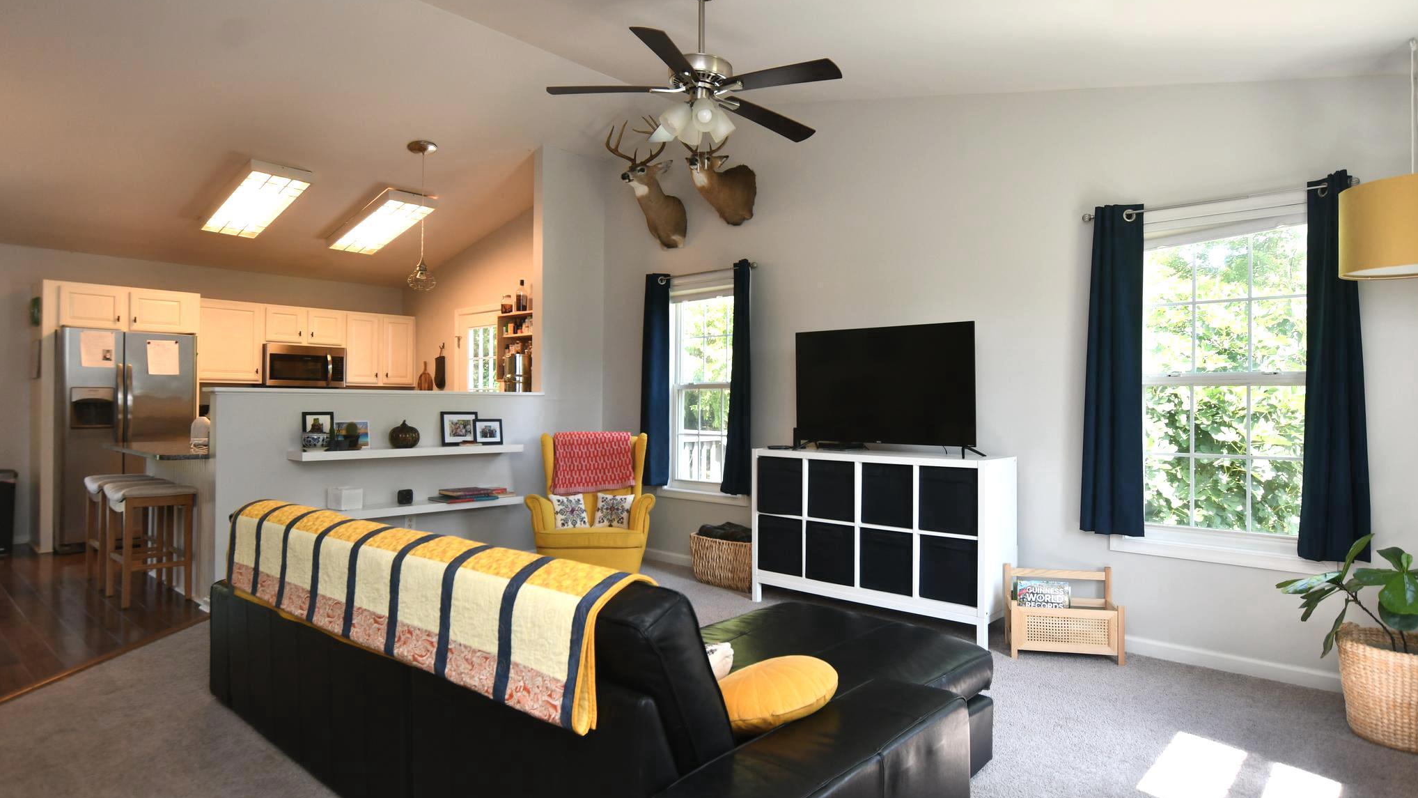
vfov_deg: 55.9
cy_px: 389
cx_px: 711
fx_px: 752
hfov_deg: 86.6
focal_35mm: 20
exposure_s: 1/100
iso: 200
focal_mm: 13
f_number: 5
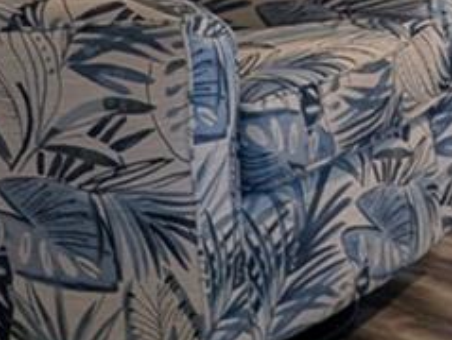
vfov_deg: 8.9
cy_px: -291
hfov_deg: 9.8
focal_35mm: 160
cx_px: 1301
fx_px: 2092
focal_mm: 6.9
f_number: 1.68
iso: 39
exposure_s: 1/60
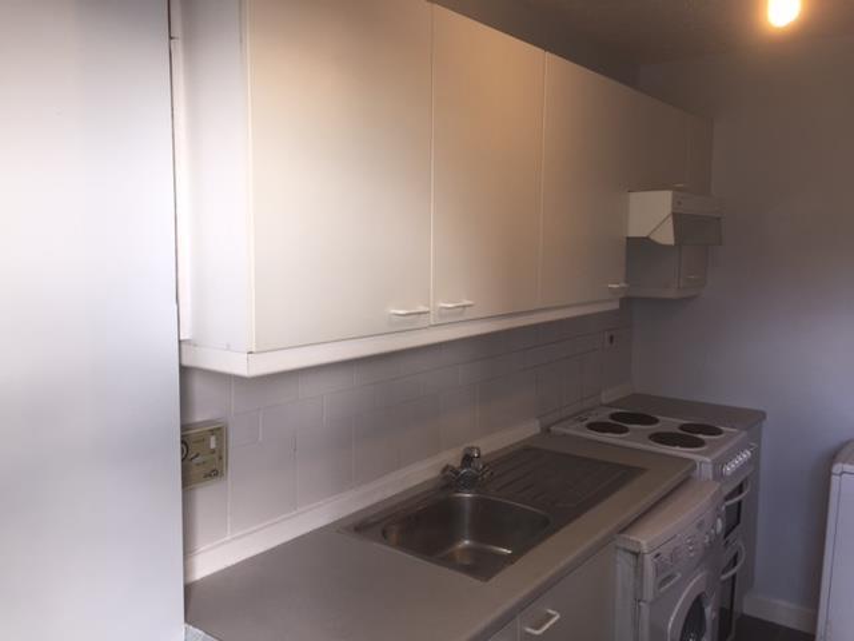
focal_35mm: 29
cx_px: 427
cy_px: 320
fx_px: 715
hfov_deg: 61.7
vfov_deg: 48.2
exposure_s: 1/31
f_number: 2.2
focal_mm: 4.15
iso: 32
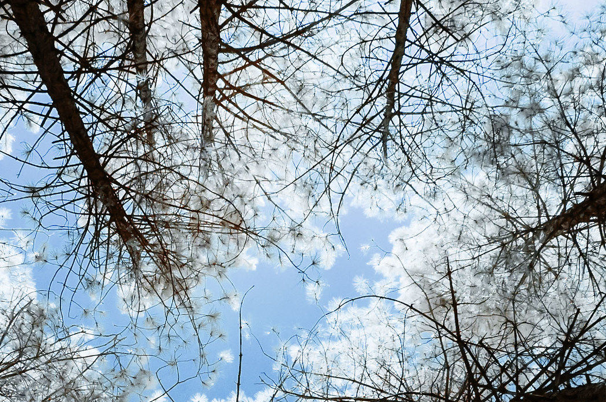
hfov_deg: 22.8
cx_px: 185
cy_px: 416
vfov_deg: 15.0
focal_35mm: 89
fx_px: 1497
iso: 200
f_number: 9
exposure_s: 1/400
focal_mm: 26
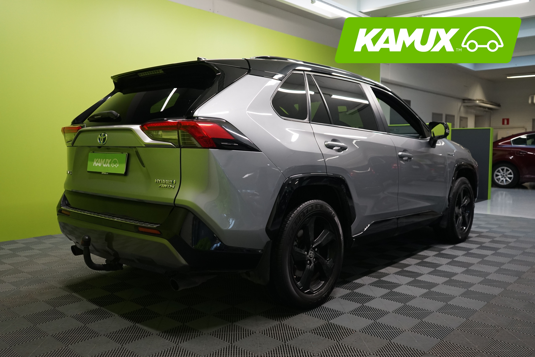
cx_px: 268
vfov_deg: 43.6
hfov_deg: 61.9
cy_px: 178
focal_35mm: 30
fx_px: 446
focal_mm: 30
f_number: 4
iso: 1250
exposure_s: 1/50
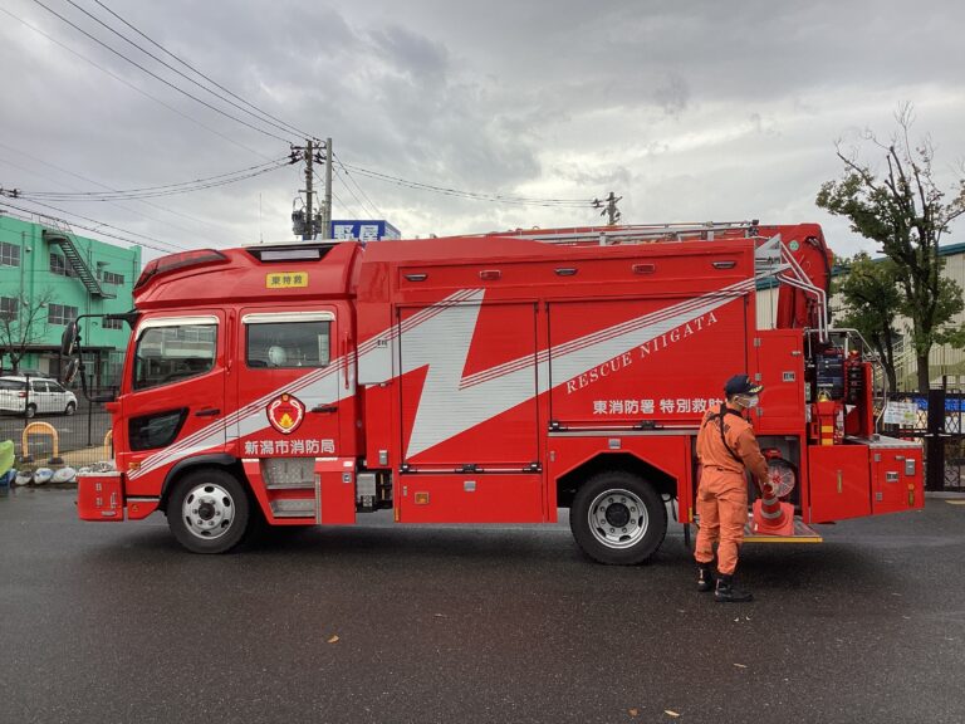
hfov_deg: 58.4
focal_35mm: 31
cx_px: 482
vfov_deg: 45.4
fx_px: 864
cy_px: 362
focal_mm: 3.3
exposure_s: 1/221
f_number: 2.4
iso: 25
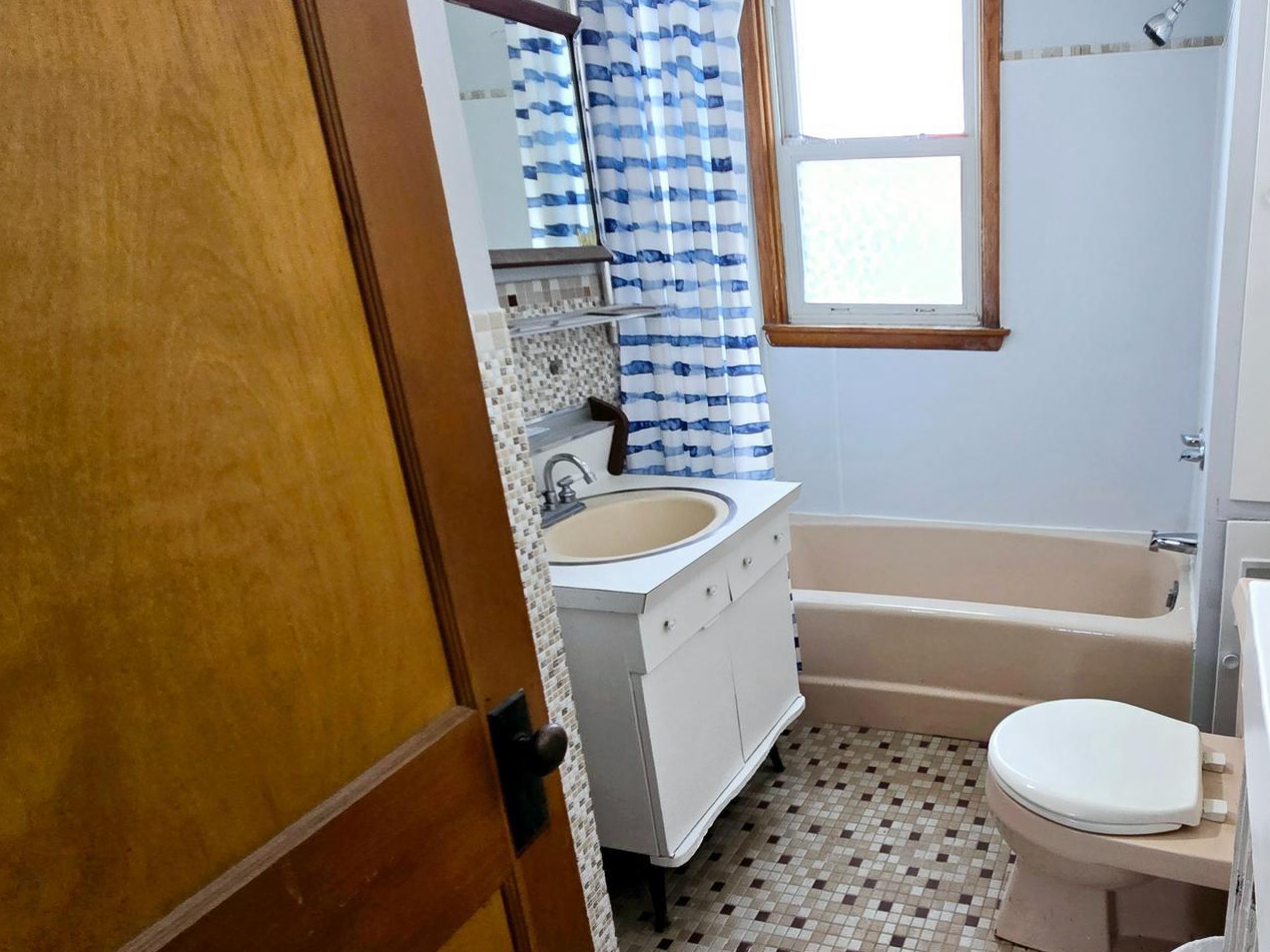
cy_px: 477
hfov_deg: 73.6
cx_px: 948
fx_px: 770
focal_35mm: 21
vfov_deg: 63.4
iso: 160
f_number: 2.2
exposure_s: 1/60.2
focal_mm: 2.2
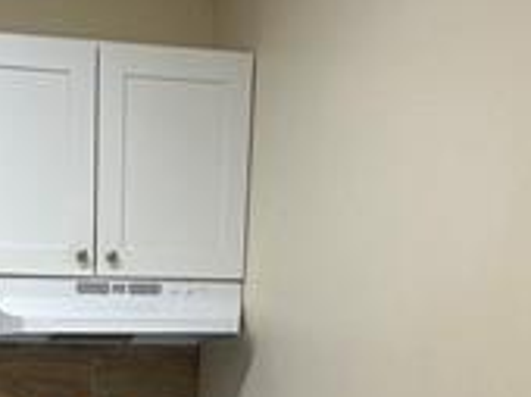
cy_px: 678
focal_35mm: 66
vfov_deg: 18.3
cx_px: 37
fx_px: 1011
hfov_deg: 28.1
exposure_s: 1/120
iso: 125
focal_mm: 2.22
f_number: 2.2
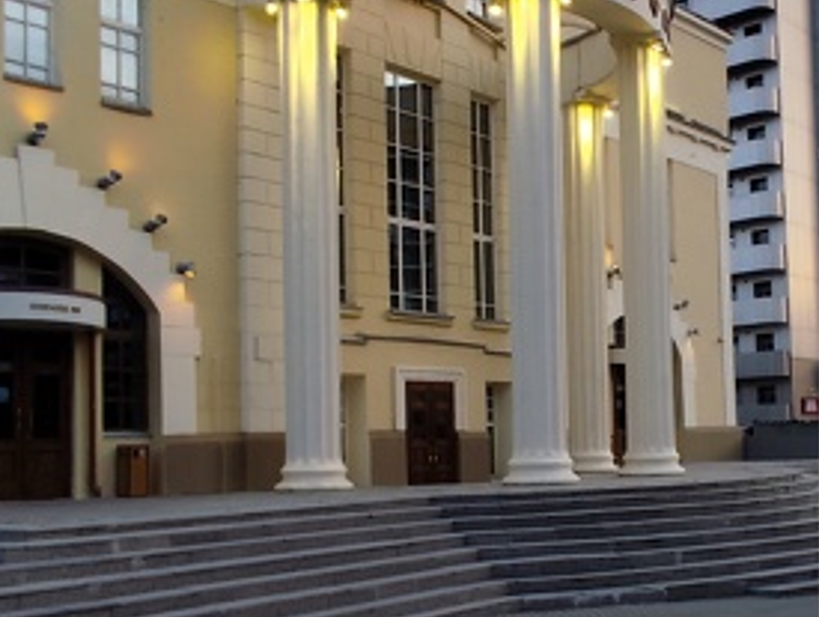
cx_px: 608
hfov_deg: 40.1
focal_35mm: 46
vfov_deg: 31.4
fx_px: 1090
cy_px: 387
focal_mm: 1.65
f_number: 2.2
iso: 50
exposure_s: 1/100
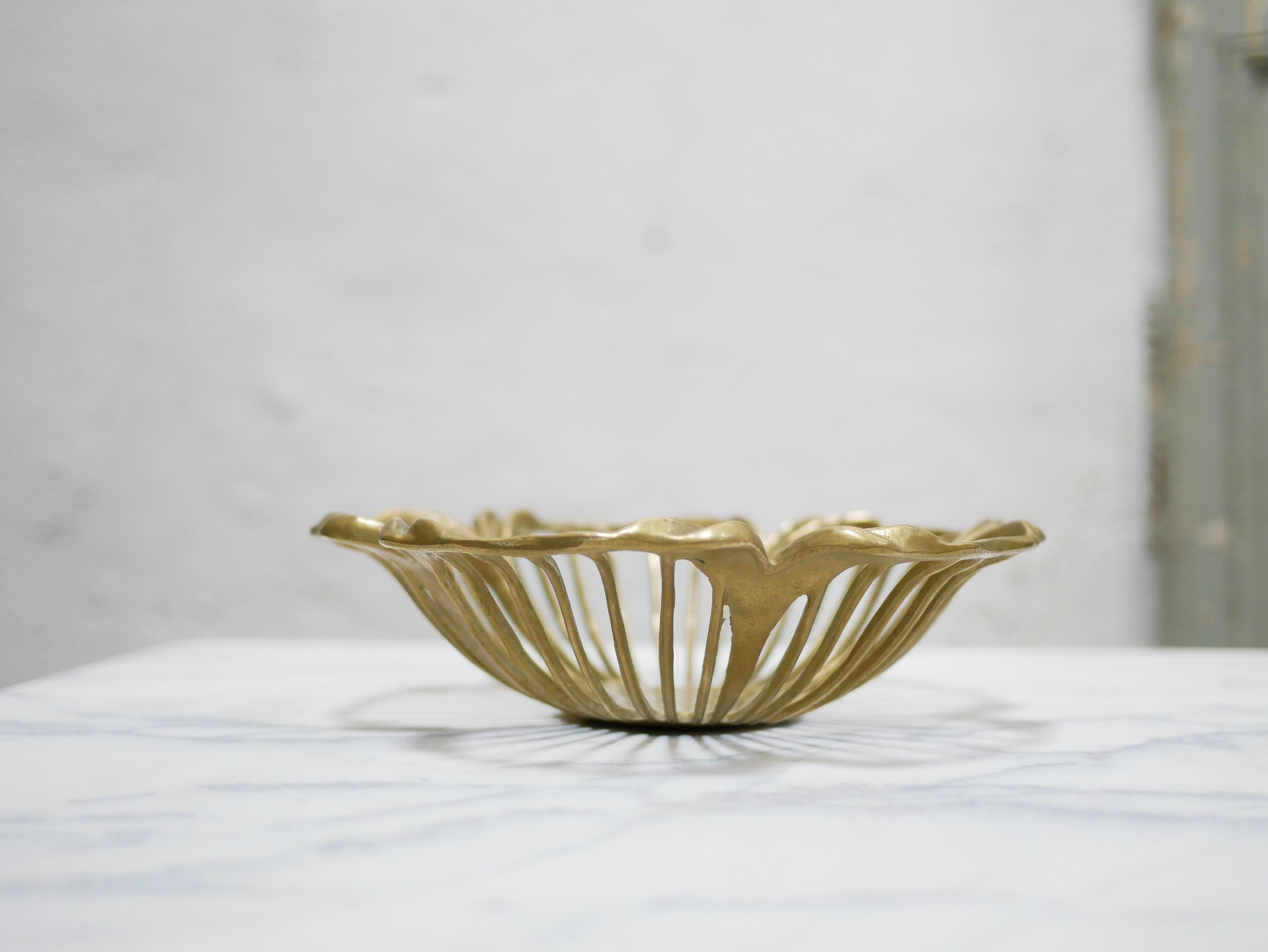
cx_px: 634
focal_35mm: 40
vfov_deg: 36.0
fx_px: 1466
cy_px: 476
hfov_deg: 46.8
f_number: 1.7
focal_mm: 20
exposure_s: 1/60
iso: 800
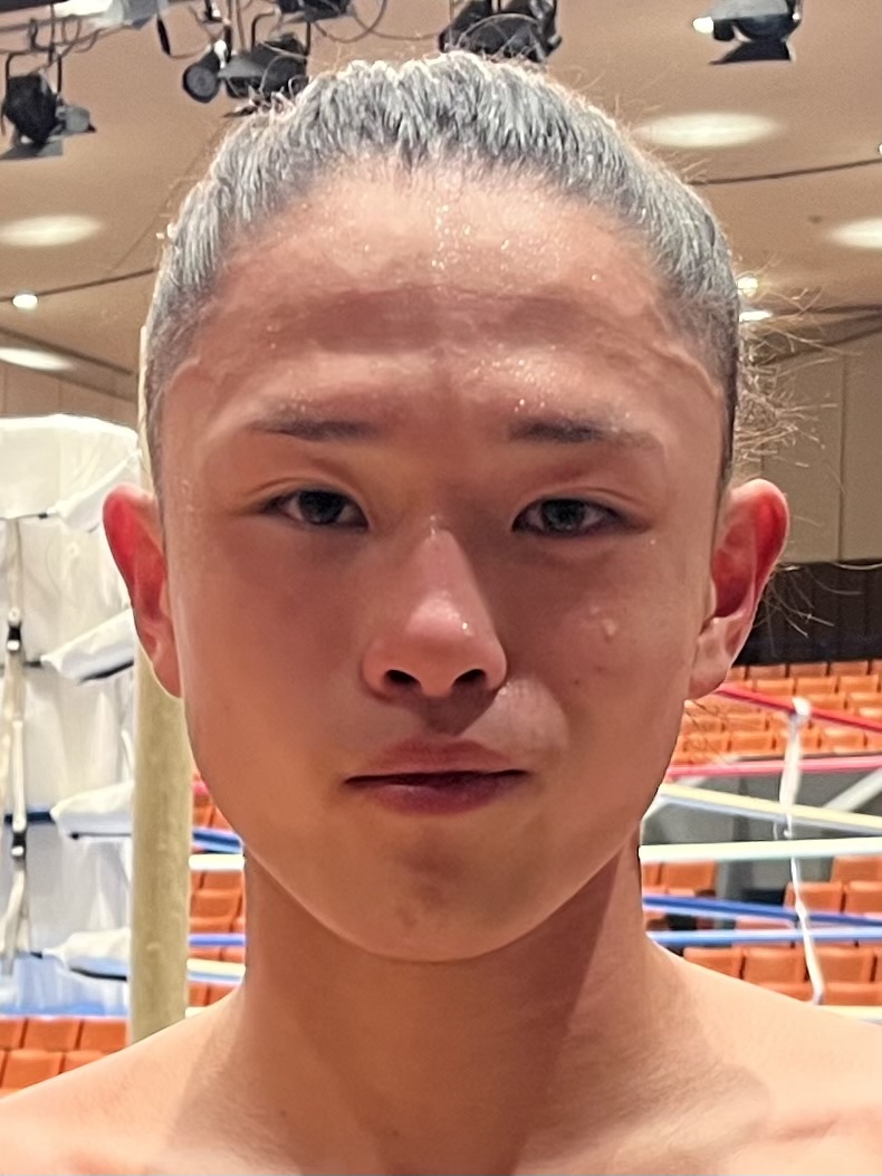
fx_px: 883
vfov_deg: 67.3
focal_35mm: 26
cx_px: 441
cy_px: 588
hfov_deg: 53.1
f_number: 1.6
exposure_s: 1/50
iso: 160
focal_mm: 5.1
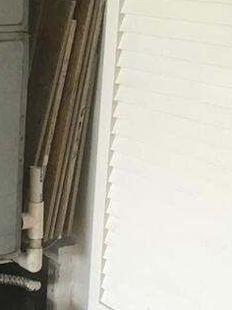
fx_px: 823
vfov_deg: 21.2
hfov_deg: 15.2
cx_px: -78
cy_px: 219
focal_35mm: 92
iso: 40
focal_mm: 4.15
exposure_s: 1/30
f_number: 2.2
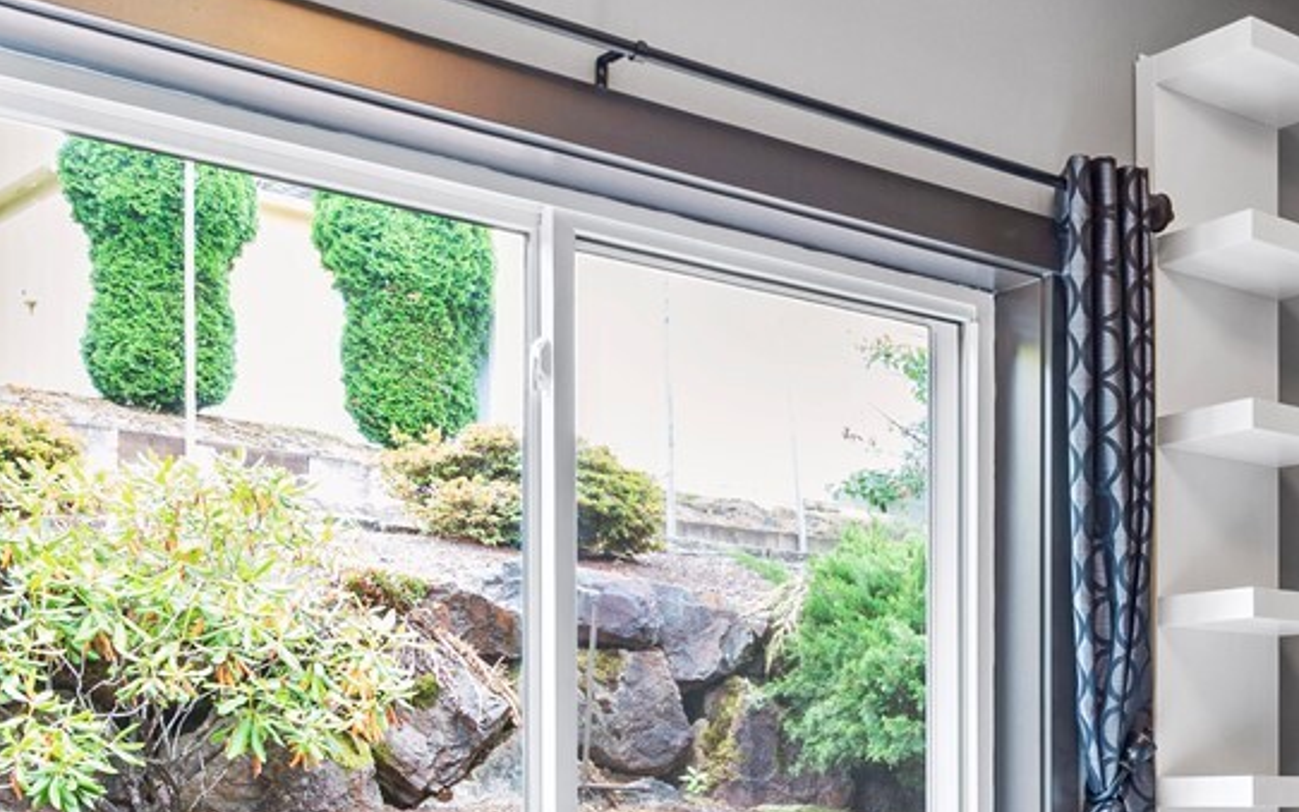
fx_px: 1806
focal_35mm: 51
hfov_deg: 35.3
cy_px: 875
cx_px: 1339
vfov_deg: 23.9
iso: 200
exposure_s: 1
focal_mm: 16
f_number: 10
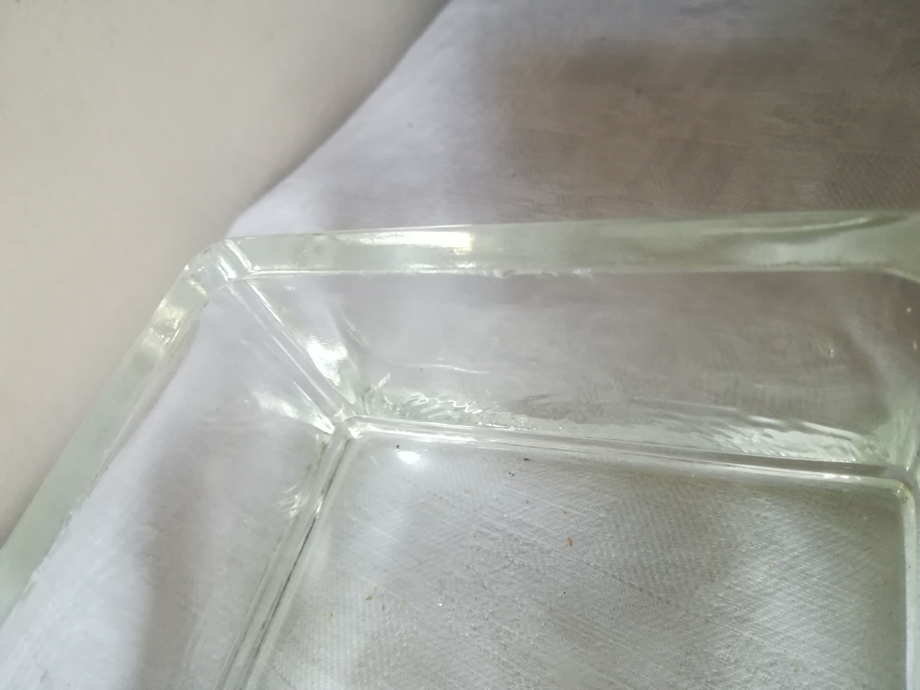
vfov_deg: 53.1
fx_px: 691
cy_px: 345
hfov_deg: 67.3
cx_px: 460
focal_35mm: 26
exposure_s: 1/33.3
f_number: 2.2
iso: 320
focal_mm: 3.83
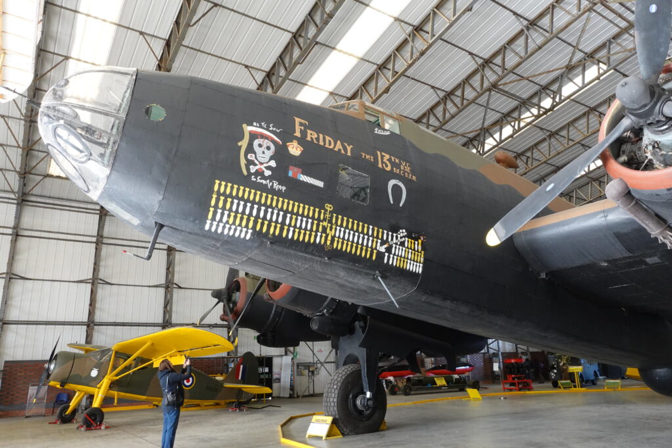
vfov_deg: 51.3
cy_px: 224
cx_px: 336
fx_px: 467
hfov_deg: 71.5
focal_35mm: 25
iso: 1250
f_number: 9
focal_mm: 10.03
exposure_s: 1/30
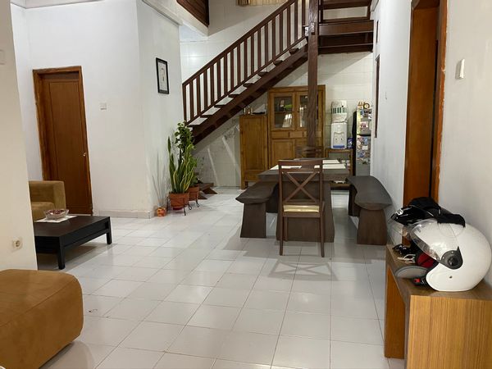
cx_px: 246
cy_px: 184
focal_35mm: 26
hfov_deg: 67.3
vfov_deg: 53.1
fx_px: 370
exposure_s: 1/60
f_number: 1.8
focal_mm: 4.25
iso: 320
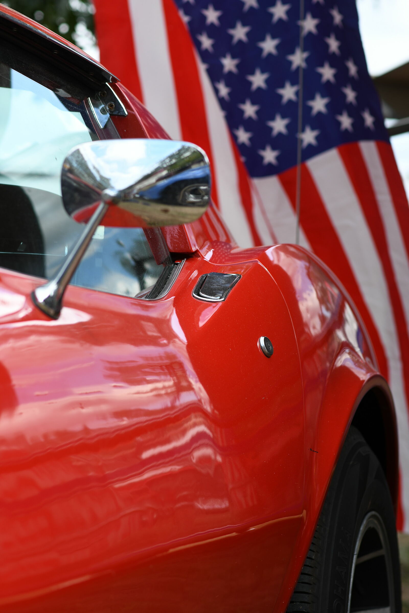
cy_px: 306
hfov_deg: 10.8
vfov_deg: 16.1
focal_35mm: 127
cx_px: 204
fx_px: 2164
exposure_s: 1/320
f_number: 4
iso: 100
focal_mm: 85
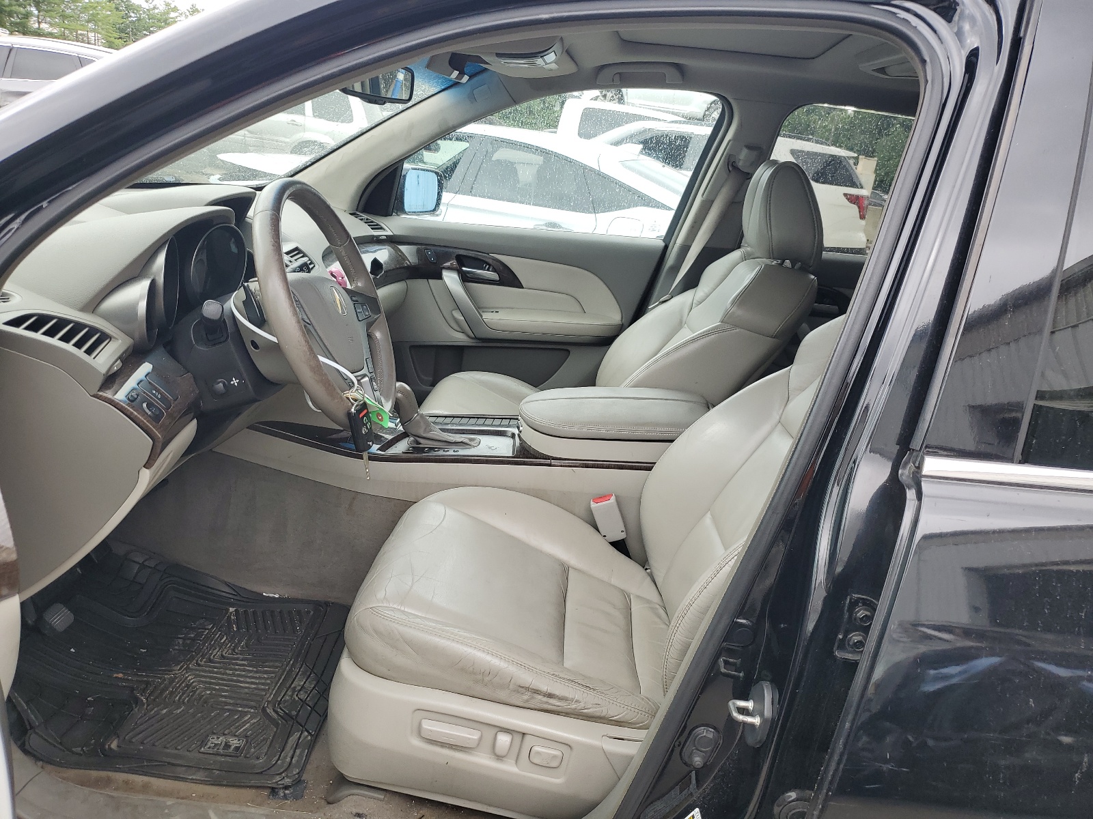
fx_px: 821
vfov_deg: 53.1
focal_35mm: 26
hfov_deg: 67.3
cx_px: 546
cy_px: 410
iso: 50
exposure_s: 1/303
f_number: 1.5
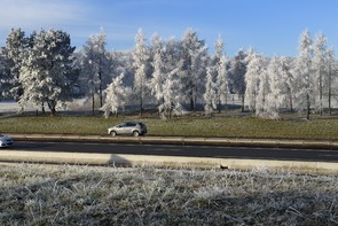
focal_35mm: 64
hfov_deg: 31.0
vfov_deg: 21.2
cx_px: 100
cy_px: 93
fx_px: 601
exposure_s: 1/1000
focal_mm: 45
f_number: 7.1
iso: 400
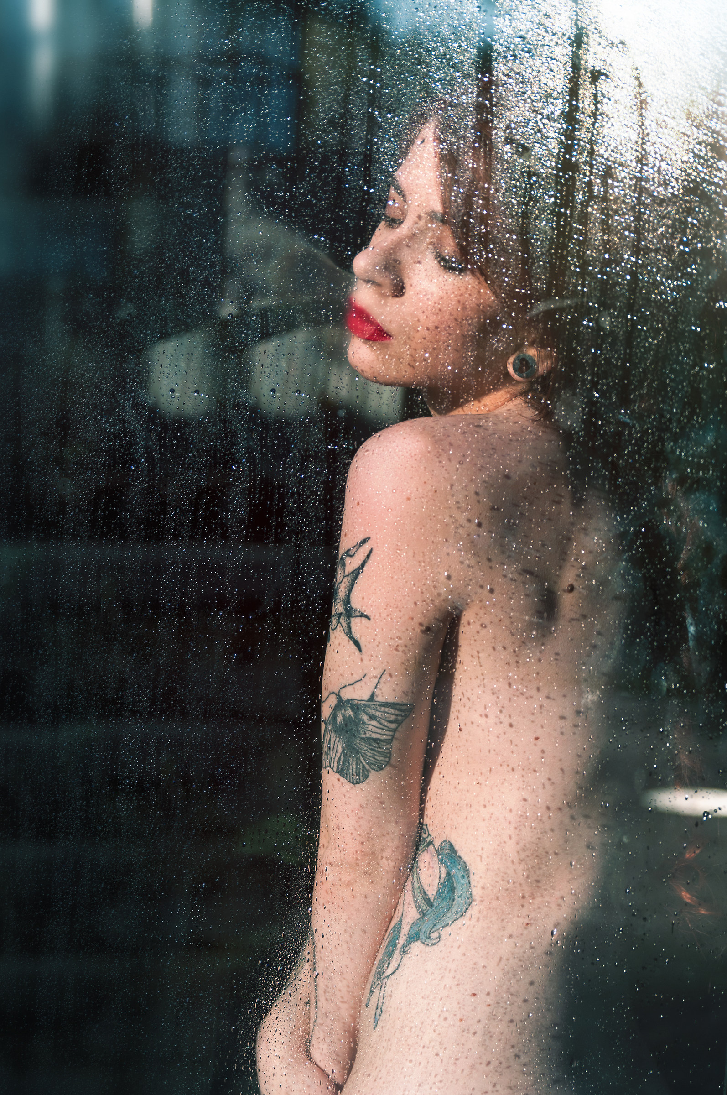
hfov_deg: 18.1
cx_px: 364
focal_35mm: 75
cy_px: 548
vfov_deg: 27.0
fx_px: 2278
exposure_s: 1/2500
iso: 250
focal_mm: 50
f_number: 2.8
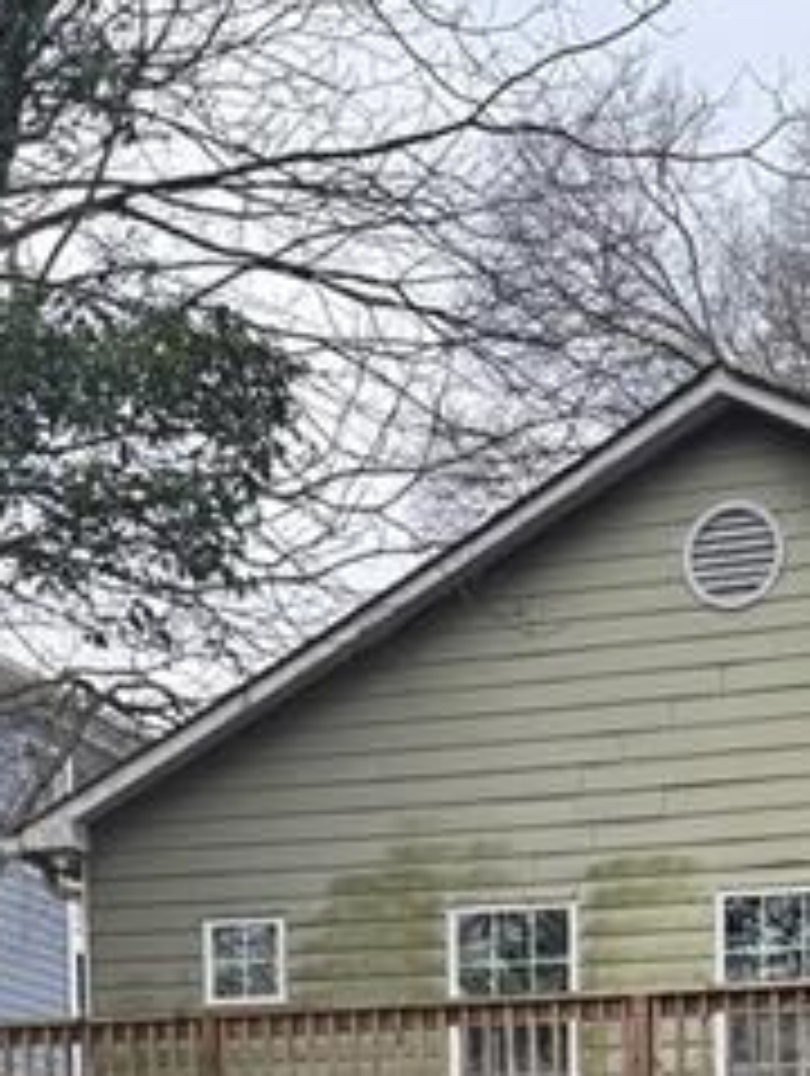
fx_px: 2396
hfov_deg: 18.9
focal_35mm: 77
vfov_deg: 22.3
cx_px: 693
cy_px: 1459
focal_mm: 6.76
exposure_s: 1/457
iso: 80
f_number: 1.78
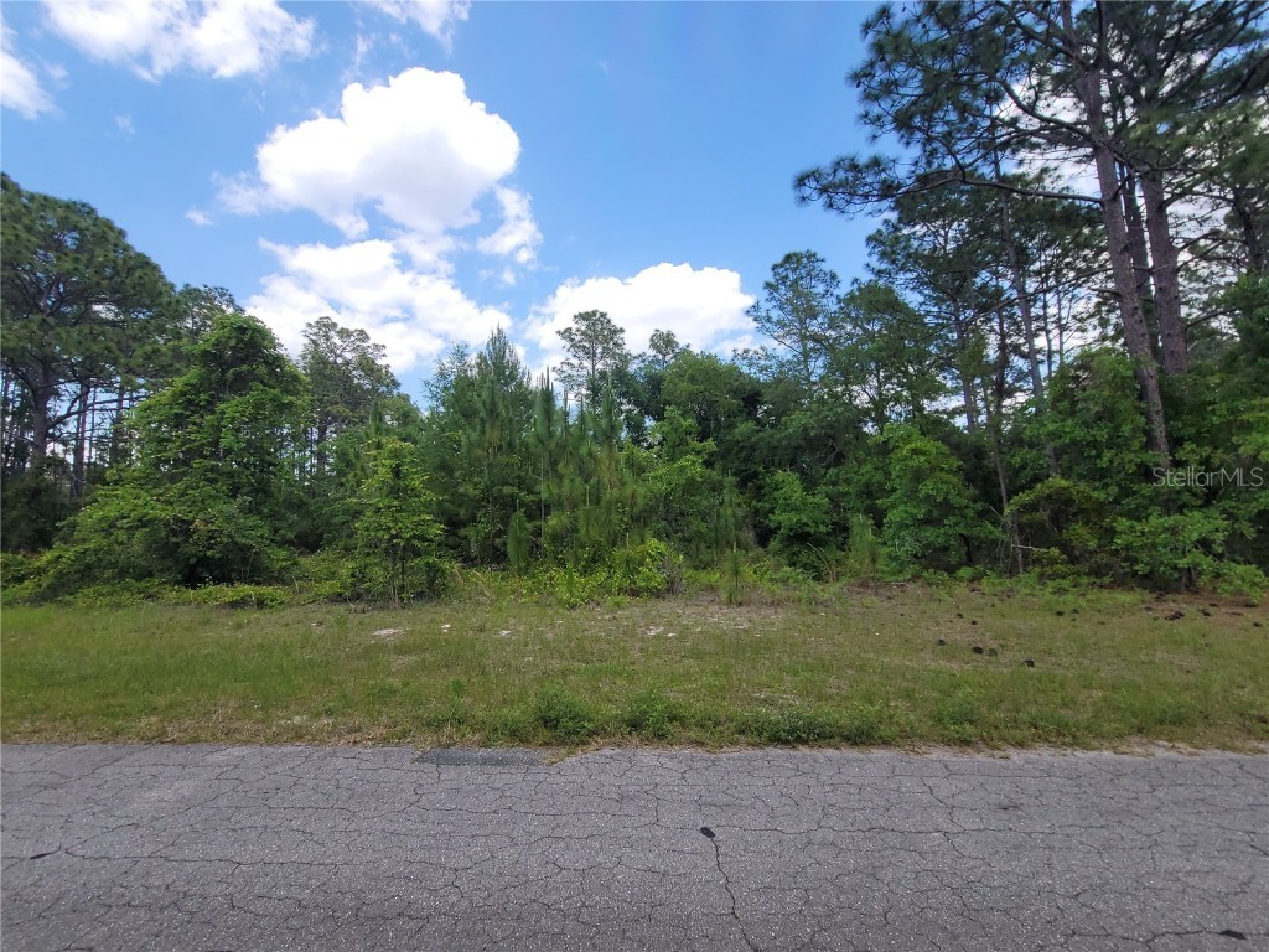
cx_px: 634
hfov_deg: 106.2
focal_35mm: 13
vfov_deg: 89.9
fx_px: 477
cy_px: 476
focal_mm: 2.2
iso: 64
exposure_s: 1/976
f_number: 2.2
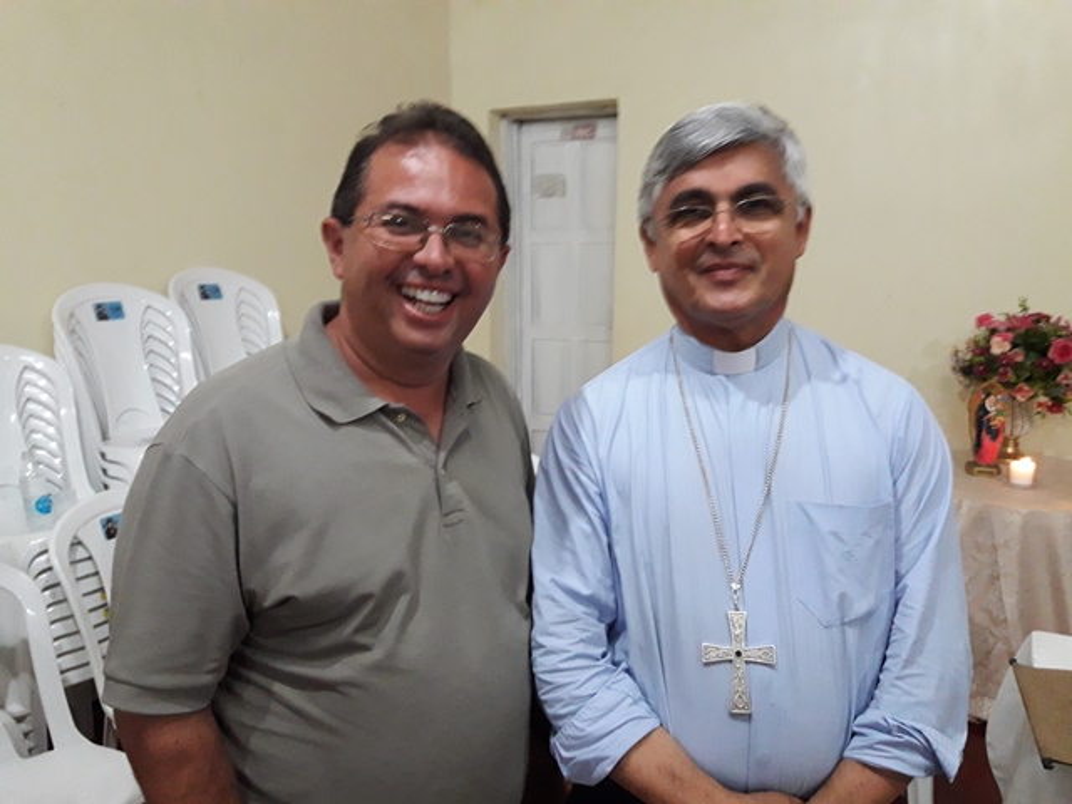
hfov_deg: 63.4
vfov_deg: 49.7
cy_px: 402
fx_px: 867
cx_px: 536
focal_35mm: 28
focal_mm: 3.7
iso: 320
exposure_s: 1/24
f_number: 1.9
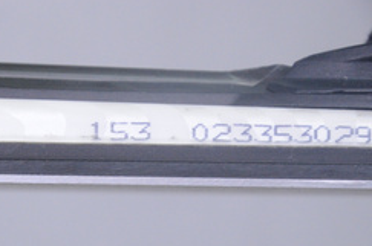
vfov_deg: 4.7
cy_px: 222
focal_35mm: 292
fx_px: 3011
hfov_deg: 7.1
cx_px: 31
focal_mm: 105
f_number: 8
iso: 2000
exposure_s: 1/125
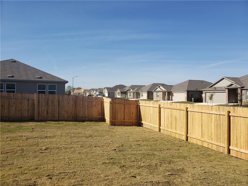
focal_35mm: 26
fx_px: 186
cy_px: 93
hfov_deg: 67.3
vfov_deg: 53.1
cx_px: 124
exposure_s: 1/1501
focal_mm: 4.3
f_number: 2.4
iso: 50
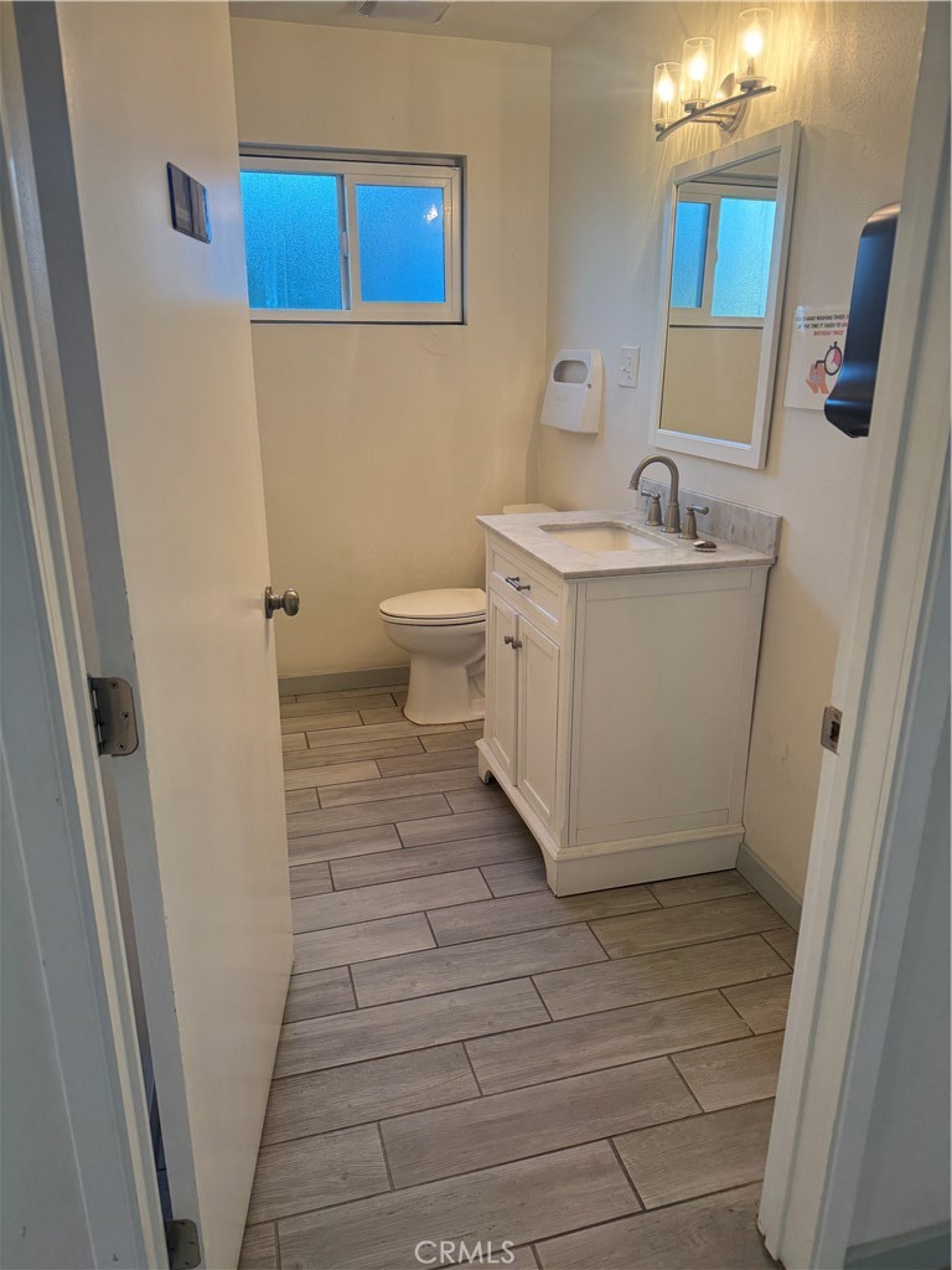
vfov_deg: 71.6
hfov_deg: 56.8
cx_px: 476
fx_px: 880
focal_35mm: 24
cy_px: 635
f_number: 1.78
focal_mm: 6.76
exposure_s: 1/120
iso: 160
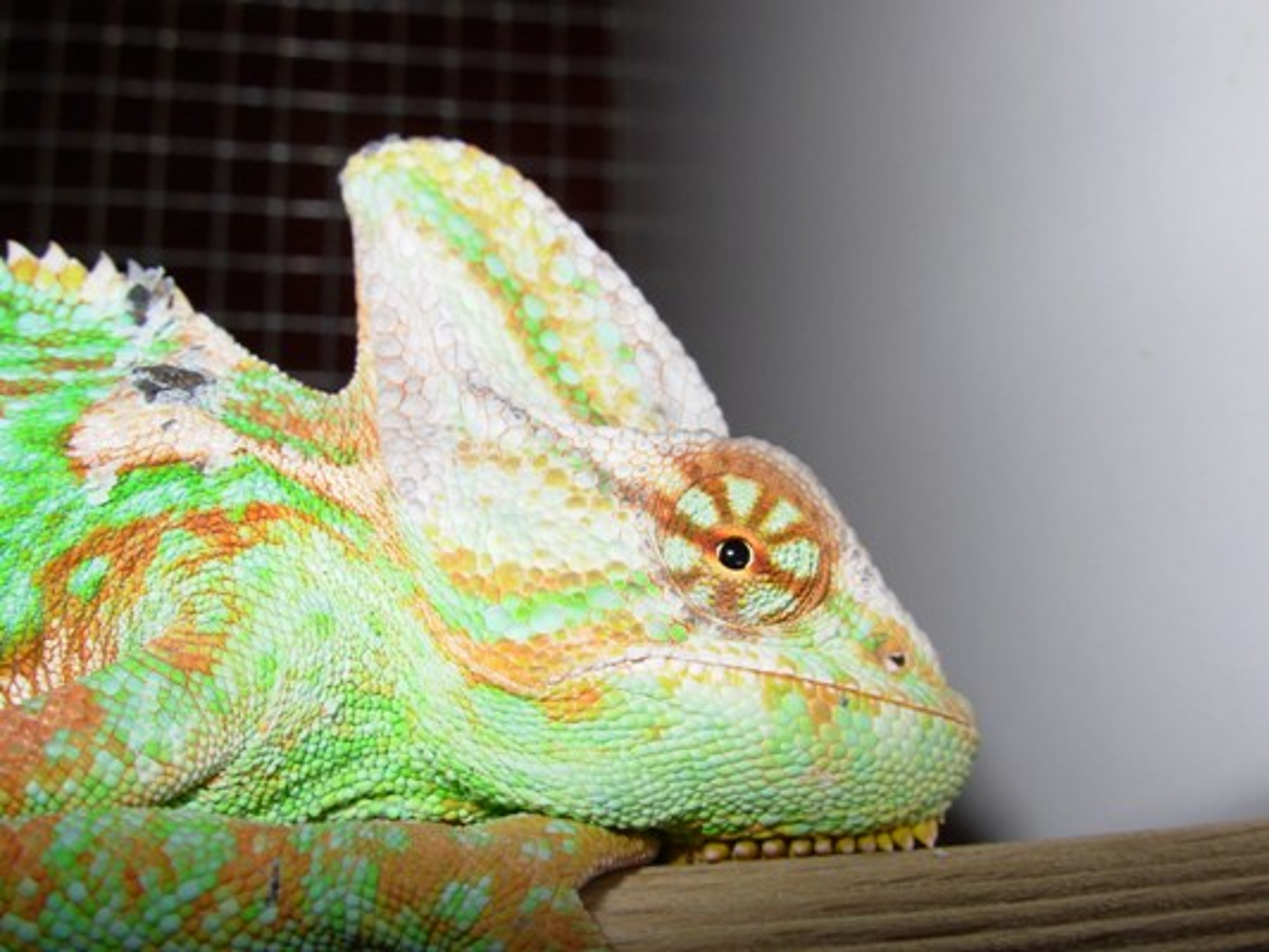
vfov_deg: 37.7
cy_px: 476
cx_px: 634
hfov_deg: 49.0
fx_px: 1393
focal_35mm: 38
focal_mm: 6.3
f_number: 4.9
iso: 50
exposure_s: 1/32
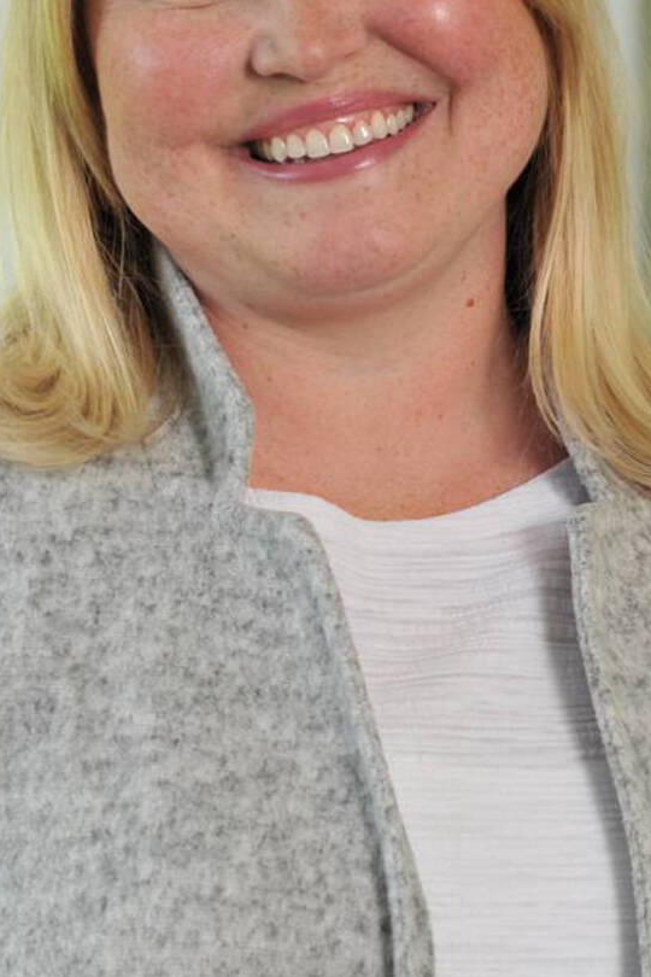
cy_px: 203
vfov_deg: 8.2
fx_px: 6835
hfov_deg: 5.5
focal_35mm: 252
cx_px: 453
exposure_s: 1/100
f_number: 4.5
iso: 200
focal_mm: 85
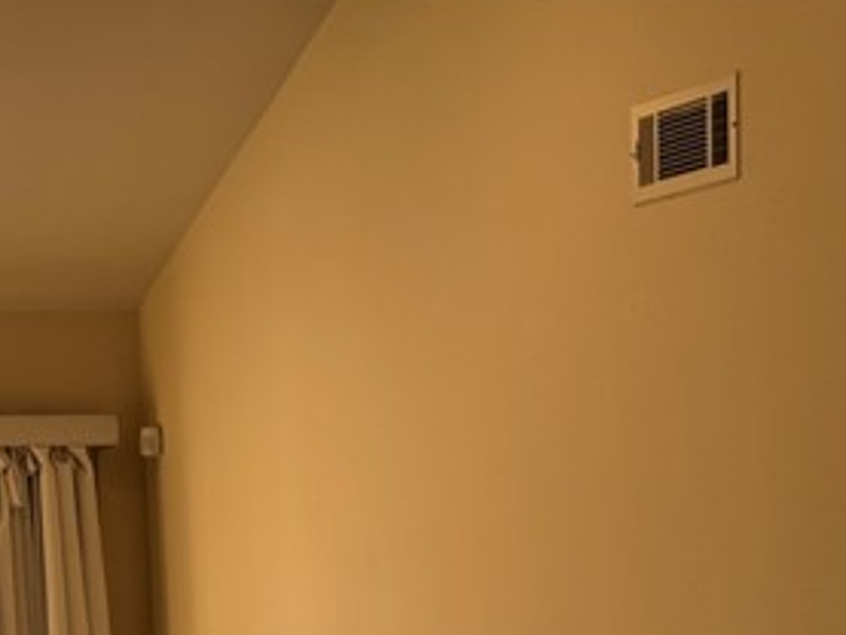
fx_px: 2934
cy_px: 720
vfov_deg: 12.1
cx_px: 140
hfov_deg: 16.3
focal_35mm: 120
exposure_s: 1/120
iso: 64
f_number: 1.6
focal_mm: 5.96
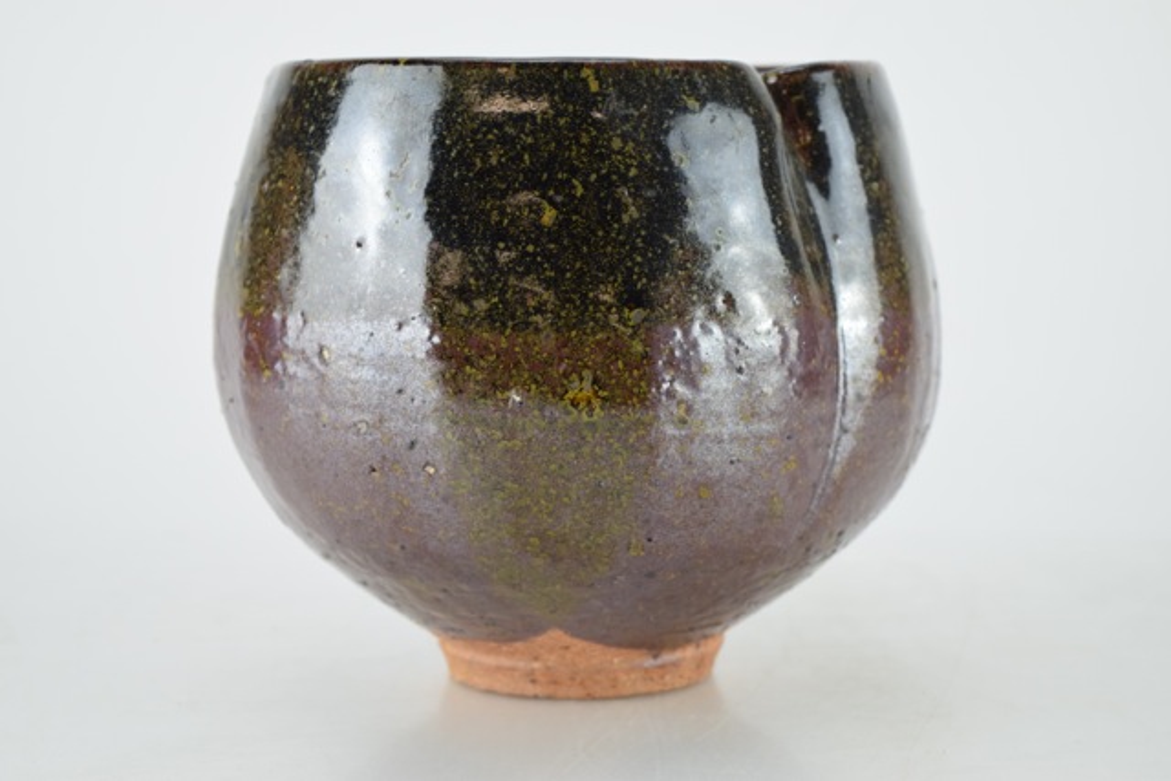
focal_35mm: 78
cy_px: 390
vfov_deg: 17.5
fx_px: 2538
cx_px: 586
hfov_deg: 26.0
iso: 800
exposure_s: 1/125
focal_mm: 52
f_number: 6.3
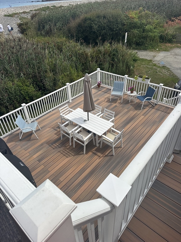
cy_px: 121
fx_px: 167
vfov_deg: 71.6
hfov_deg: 56.8
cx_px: 90
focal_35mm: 24
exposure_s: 1/7042
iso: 80
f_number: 1.78
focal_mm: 6.86
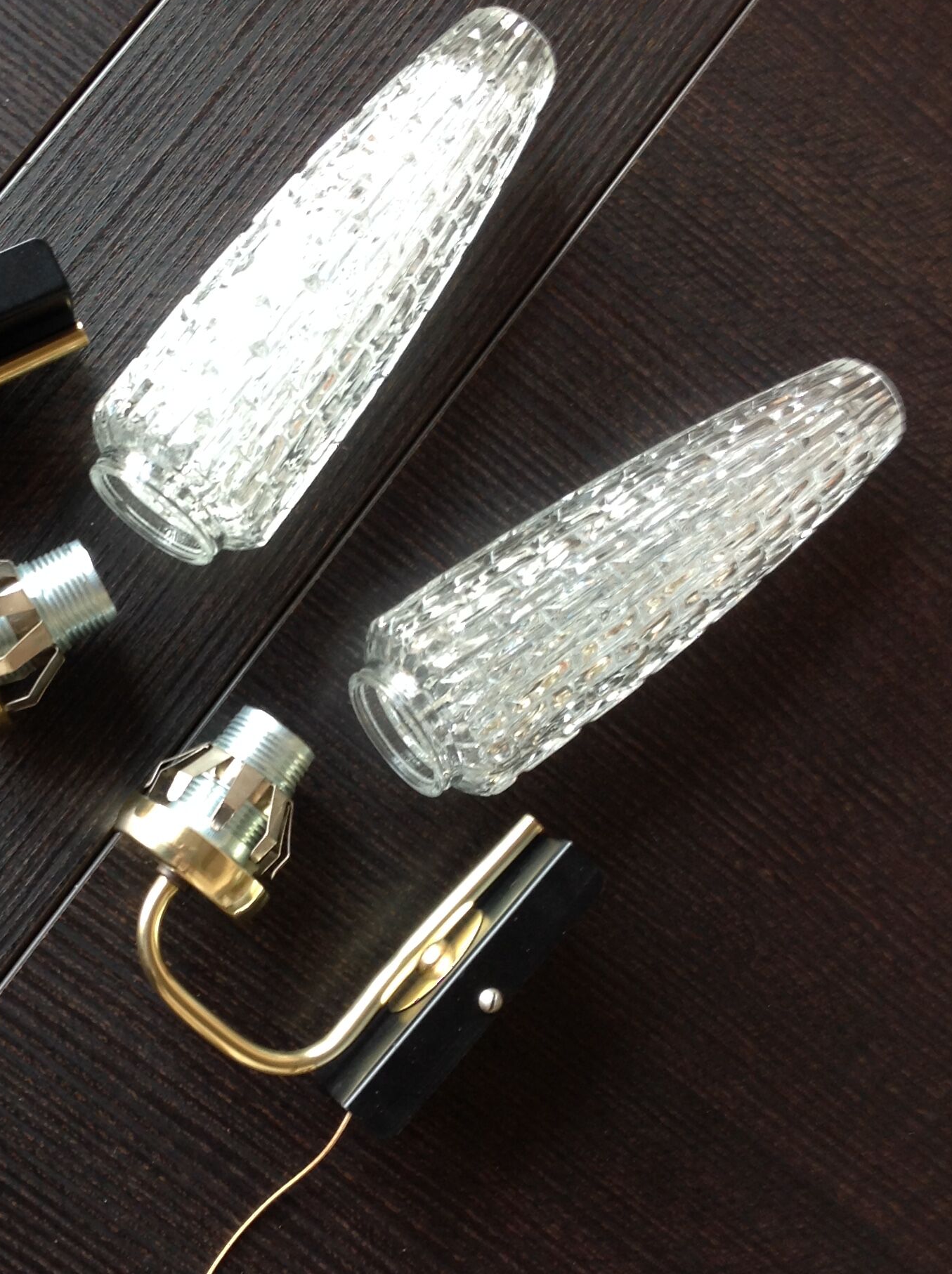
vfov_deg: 38.2
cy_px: 701
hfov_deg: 28.8
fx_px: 1838
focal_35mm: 50
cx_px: 292
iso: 64
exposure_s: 1/15
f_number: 2.4
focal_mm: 4.28
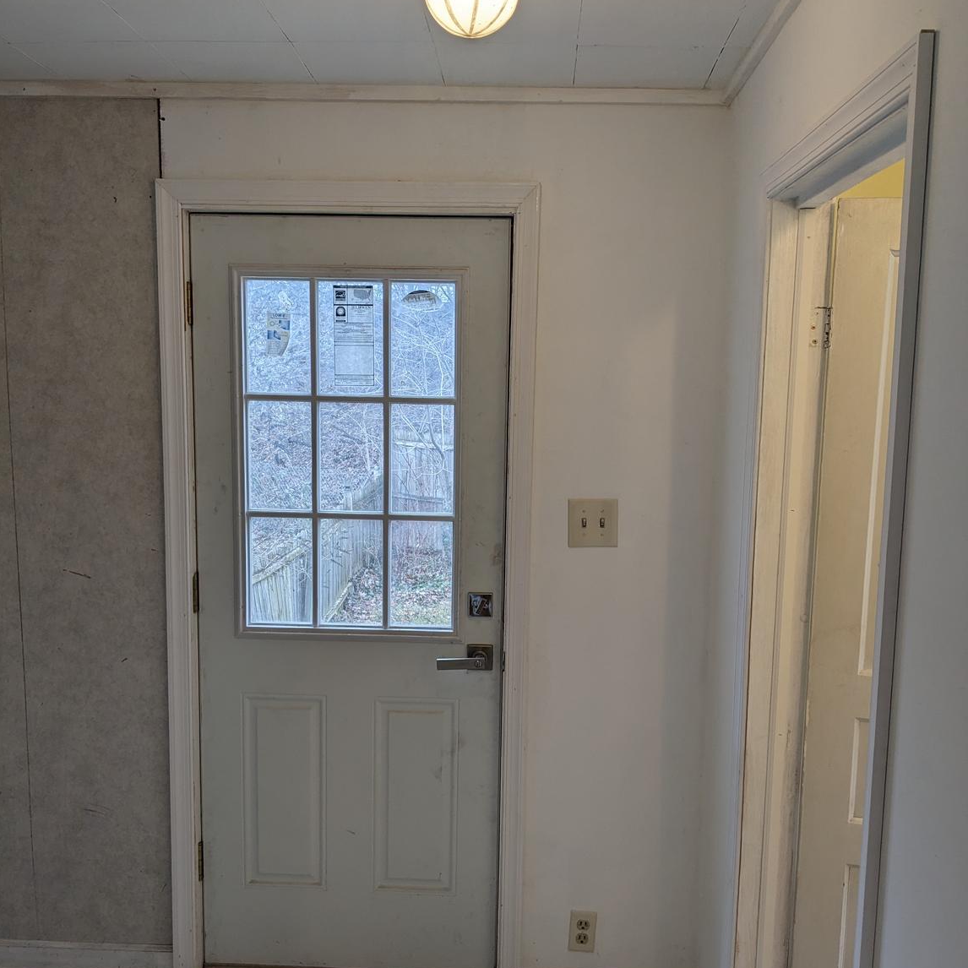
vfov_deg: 51.1
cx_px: 482
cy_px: 520
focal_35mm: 32
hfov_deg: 51.1
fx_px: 1012
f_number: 1.73
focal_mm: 4.38
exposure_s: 1/184
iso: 41
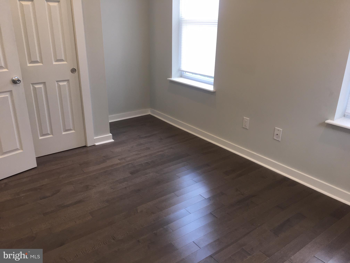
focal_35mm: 29
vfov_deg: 48.2
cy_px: 132
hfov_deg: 61.7
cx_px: 175
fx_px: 293
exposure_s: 1/33
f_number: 2.2
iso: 40
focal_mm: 4.15
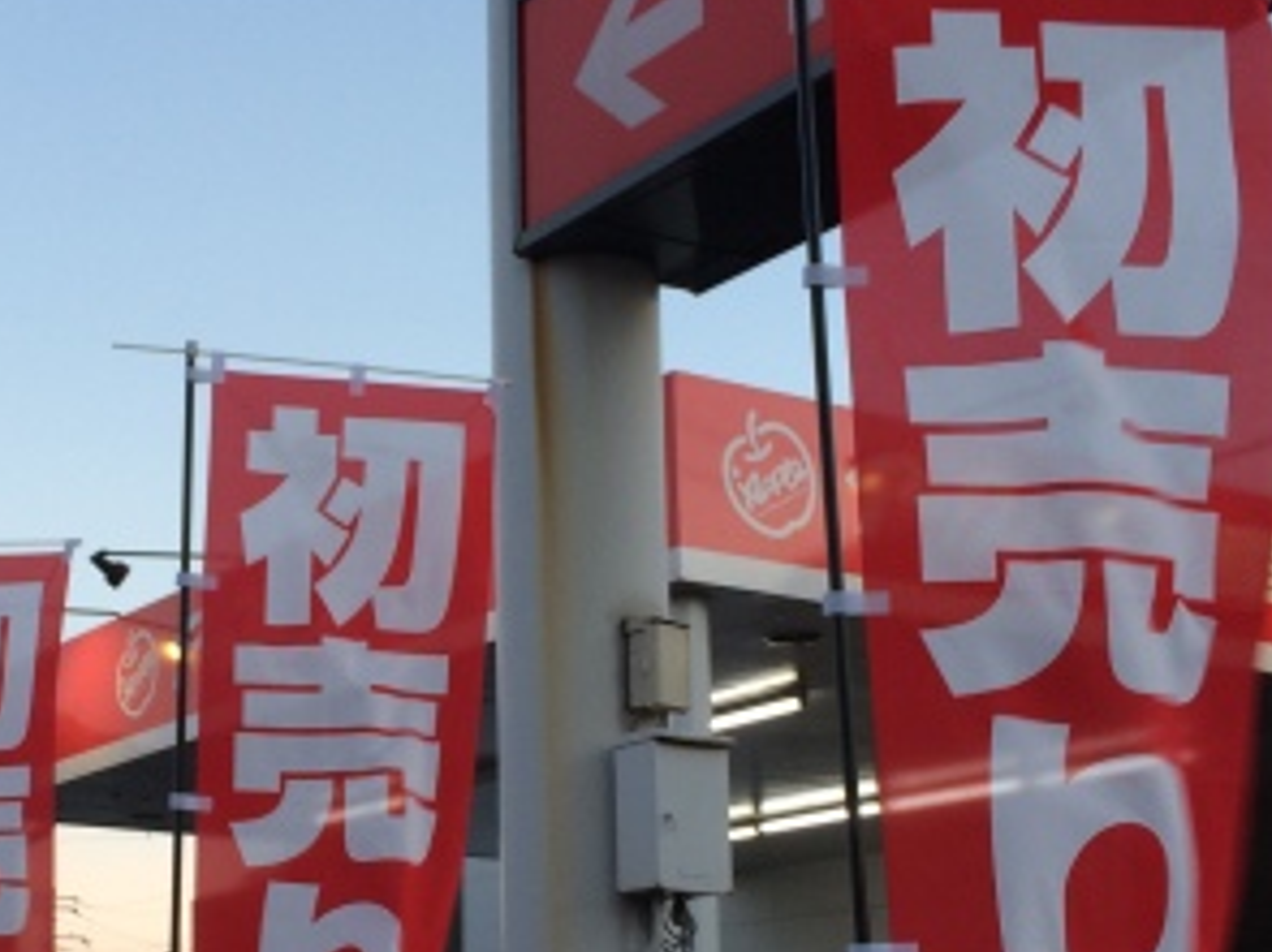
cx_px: 276
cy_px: 694
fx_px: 2314
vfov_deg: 23.1
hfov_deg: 30.1
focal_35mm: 63
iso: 32
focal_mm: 4.15
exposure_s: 1/30
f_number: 2.2
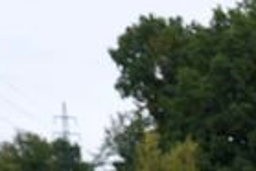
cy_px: 600
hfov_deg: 7.8
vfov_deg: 5.8
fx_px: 1523
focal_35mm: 214
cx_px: 864
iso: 100
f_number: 5.6
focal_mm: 29
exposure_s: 1/125
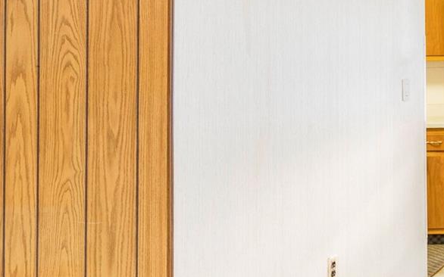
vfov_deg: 22.4
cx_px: 696
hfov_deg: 25.2
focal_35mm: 57
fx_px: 690
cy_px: 50
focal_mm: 16
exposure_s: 1/3
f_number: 9
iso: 400
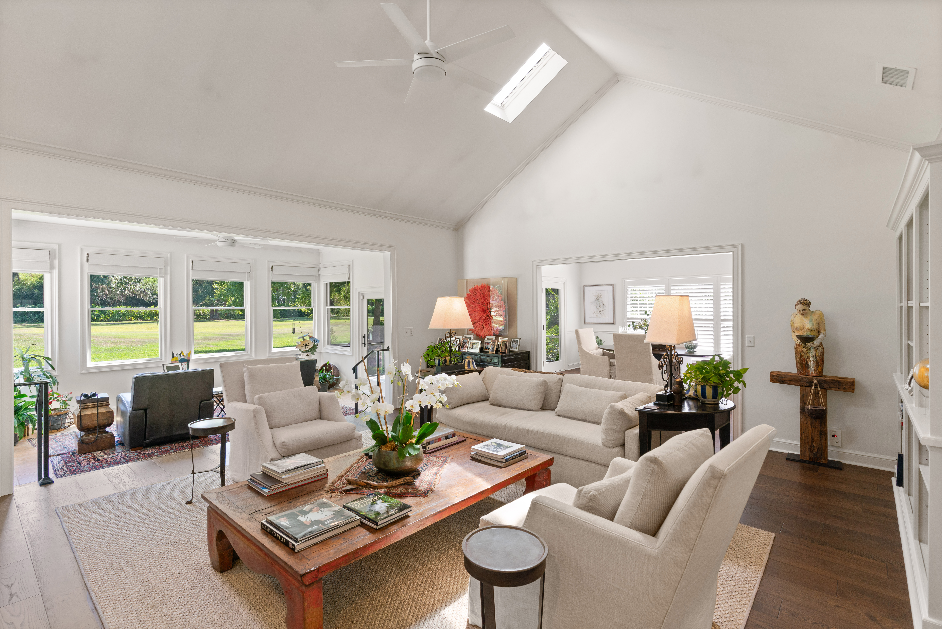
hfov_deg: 93.3
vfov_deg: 70.5
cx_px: 471
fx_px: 445
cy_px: 314
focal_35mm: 17
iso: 250
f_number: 8
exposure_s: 1/5
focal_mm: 17
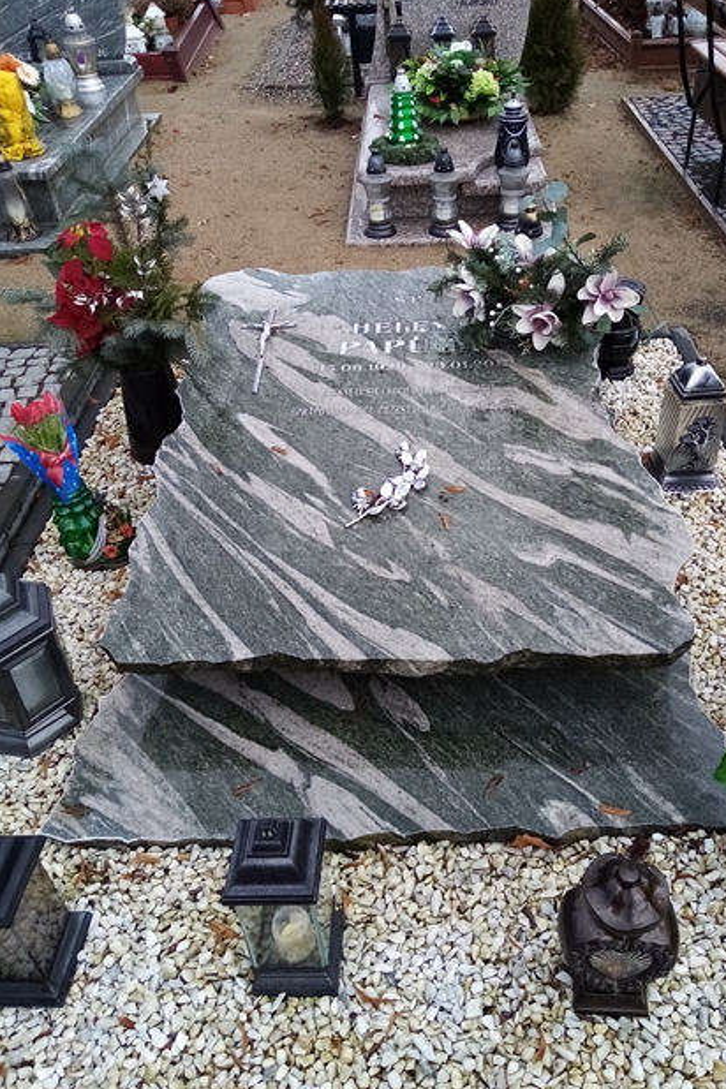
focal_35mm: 28
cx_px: 421
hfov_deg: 46.2
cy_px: 553
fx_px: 847
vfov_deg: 65.5
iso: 109
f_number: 1.8
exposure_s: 1/255
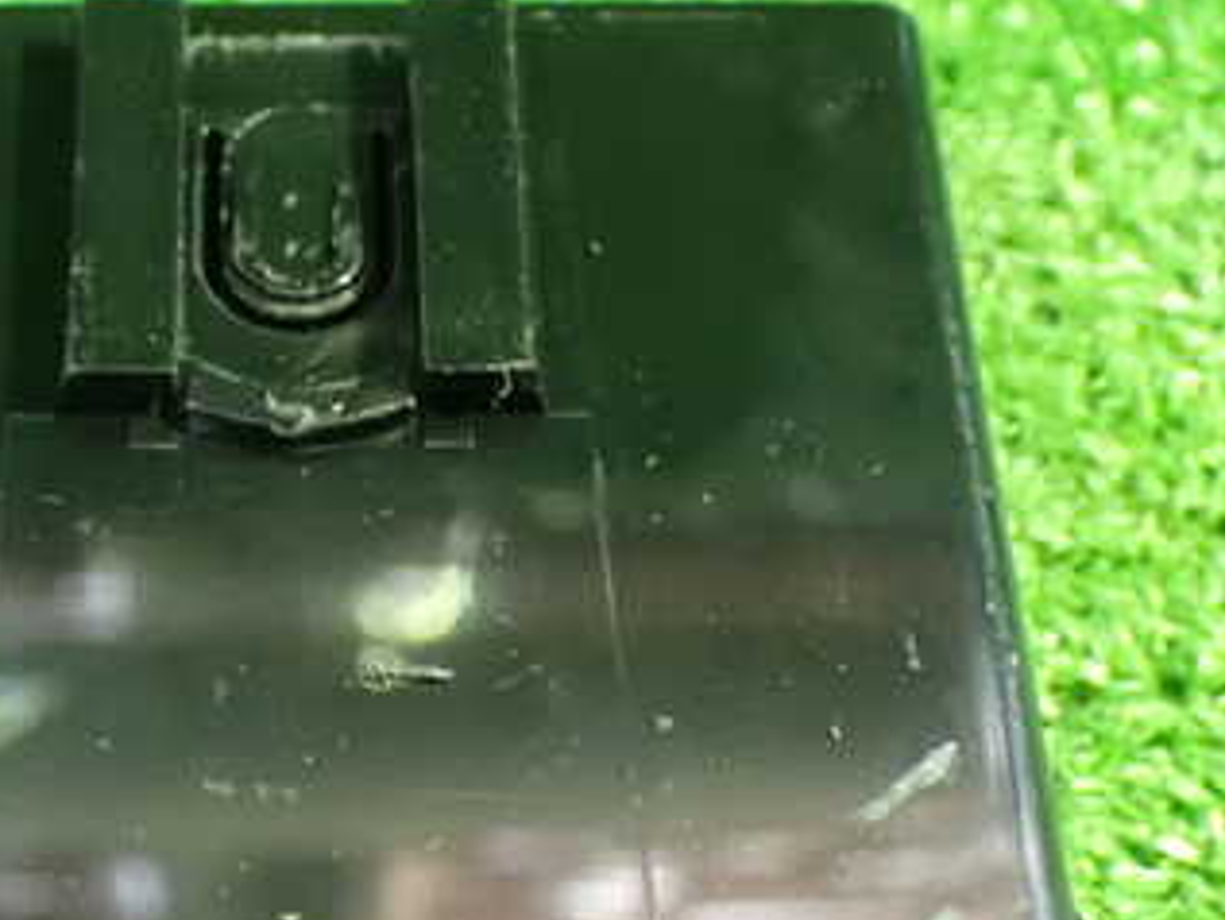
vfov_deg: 20.3
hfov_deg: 26.7
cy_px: 669
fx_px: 2549
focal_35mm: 72
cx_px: 317
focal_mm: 6.83
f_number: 2.7
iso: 1600
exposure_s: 1/25
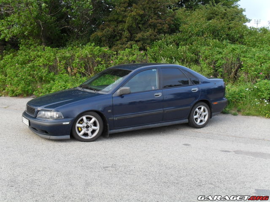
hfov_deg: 44.8
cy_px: 101
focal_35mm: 42
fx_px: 328
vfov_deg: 34.3
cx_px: 135
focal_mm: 7.5
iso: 120
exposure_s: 1/45
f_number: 3.6
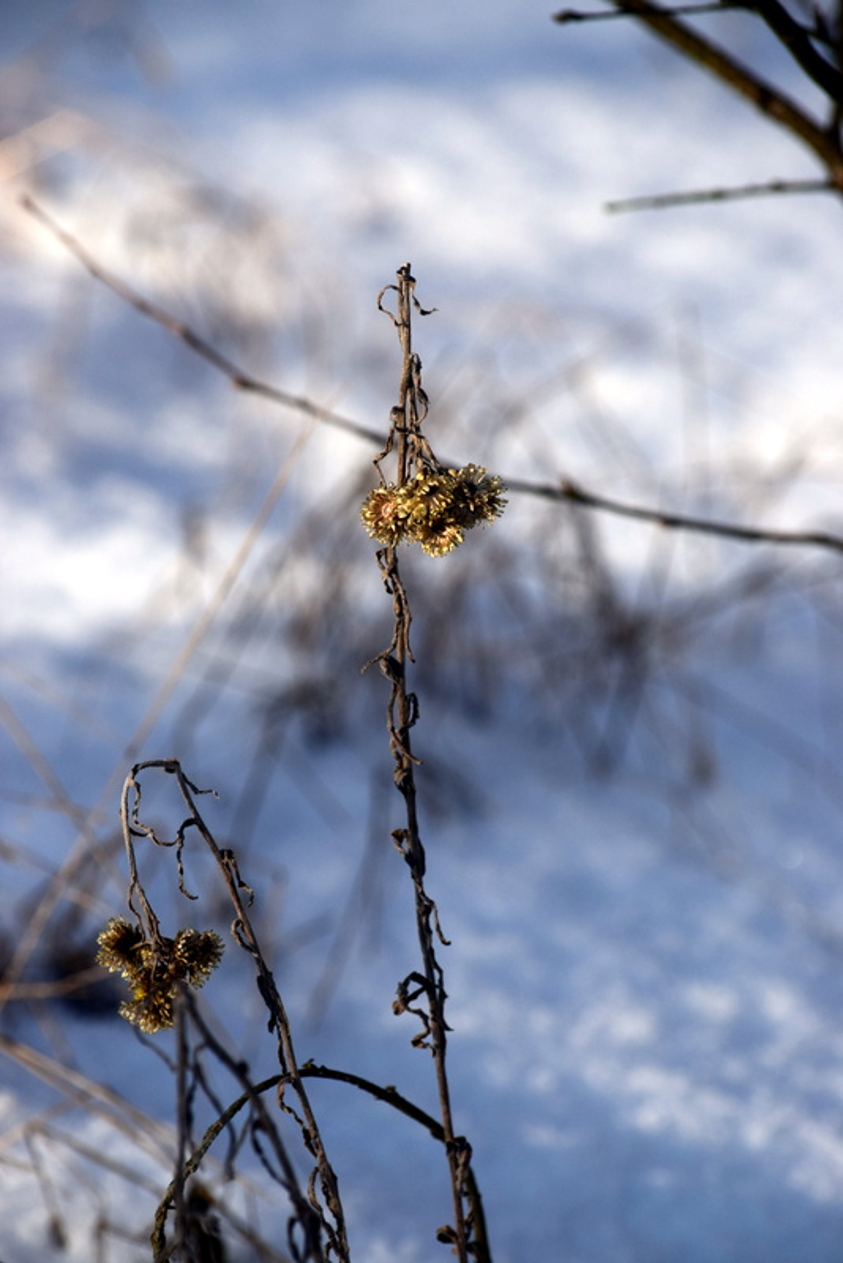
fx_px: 6843
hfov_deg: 7.0
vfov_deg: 10.5
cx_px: 422
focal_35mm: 195
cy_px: 632
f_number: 11
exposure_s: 1/500
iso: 360
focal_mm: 130
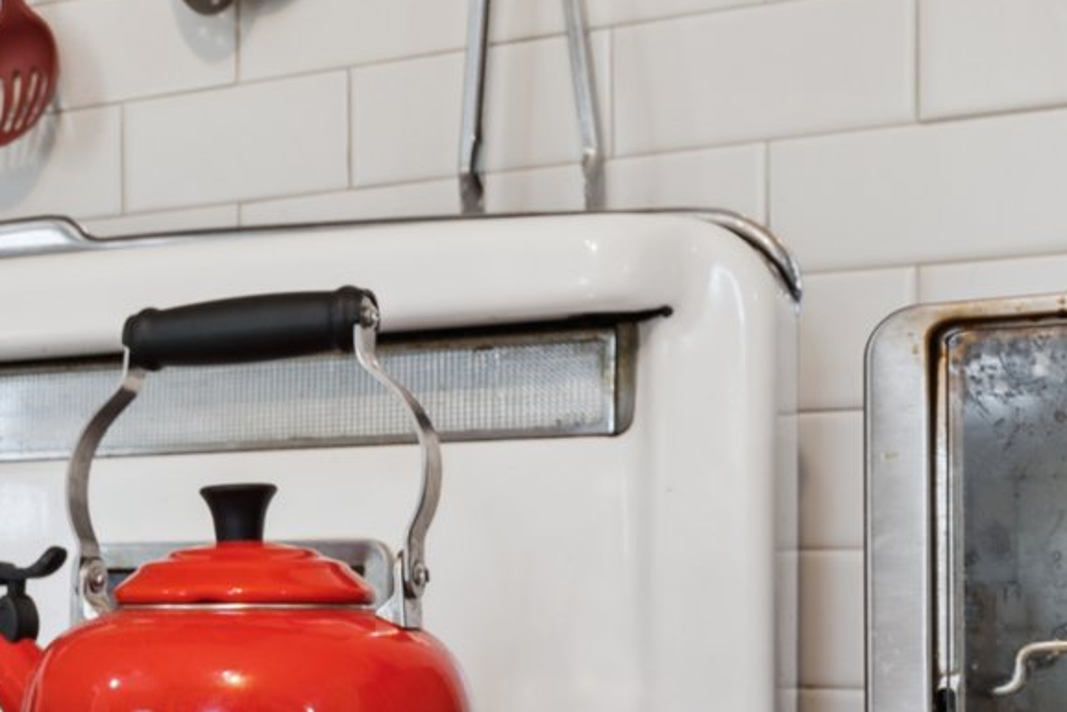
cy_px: 600
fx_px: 2105
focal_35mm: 71
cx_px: -364
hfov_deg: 24.4
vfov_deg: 19.0
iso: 400
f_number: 8
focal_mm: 20
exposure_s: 1/10
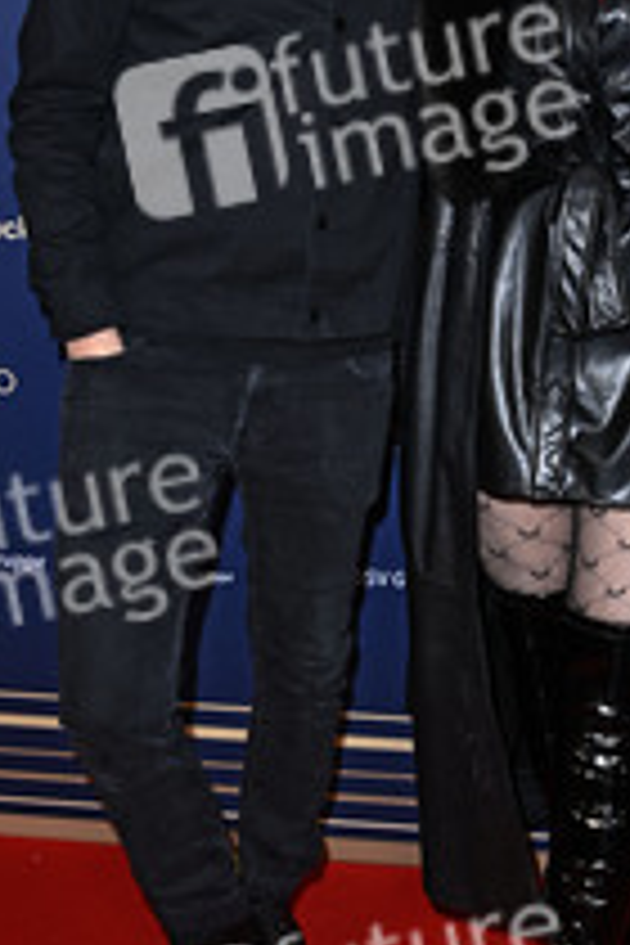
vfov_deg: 32.7
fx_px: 1601
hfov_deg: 22.0
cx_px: 477
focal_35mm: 61
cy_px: 338
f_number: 5.6
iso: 500
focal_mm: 32
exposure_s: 1/250
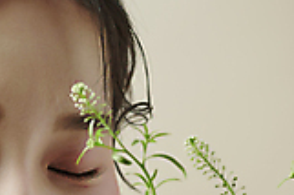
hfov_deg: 5.2
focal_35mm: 391
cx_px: -155
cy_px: 272
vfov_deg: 3.5
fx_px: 3190
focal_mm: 105
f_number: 7.1
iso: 64
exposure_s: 1/125
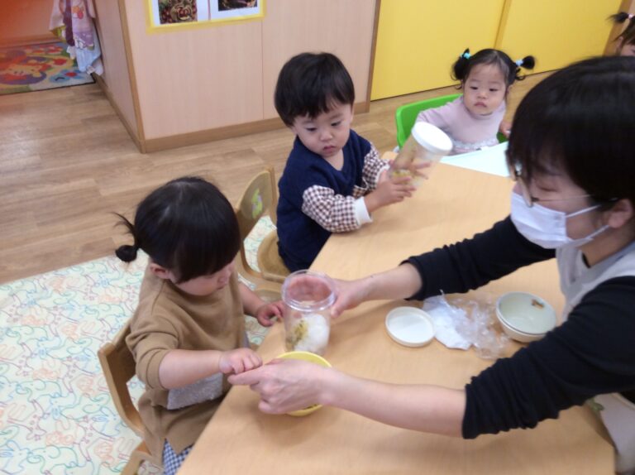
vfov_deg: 44.1
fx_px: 586
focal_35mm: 32
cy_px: 238
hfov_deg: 56.9
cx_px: 318
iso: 40
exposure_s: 1/40
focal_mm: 3.3
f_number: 2.4
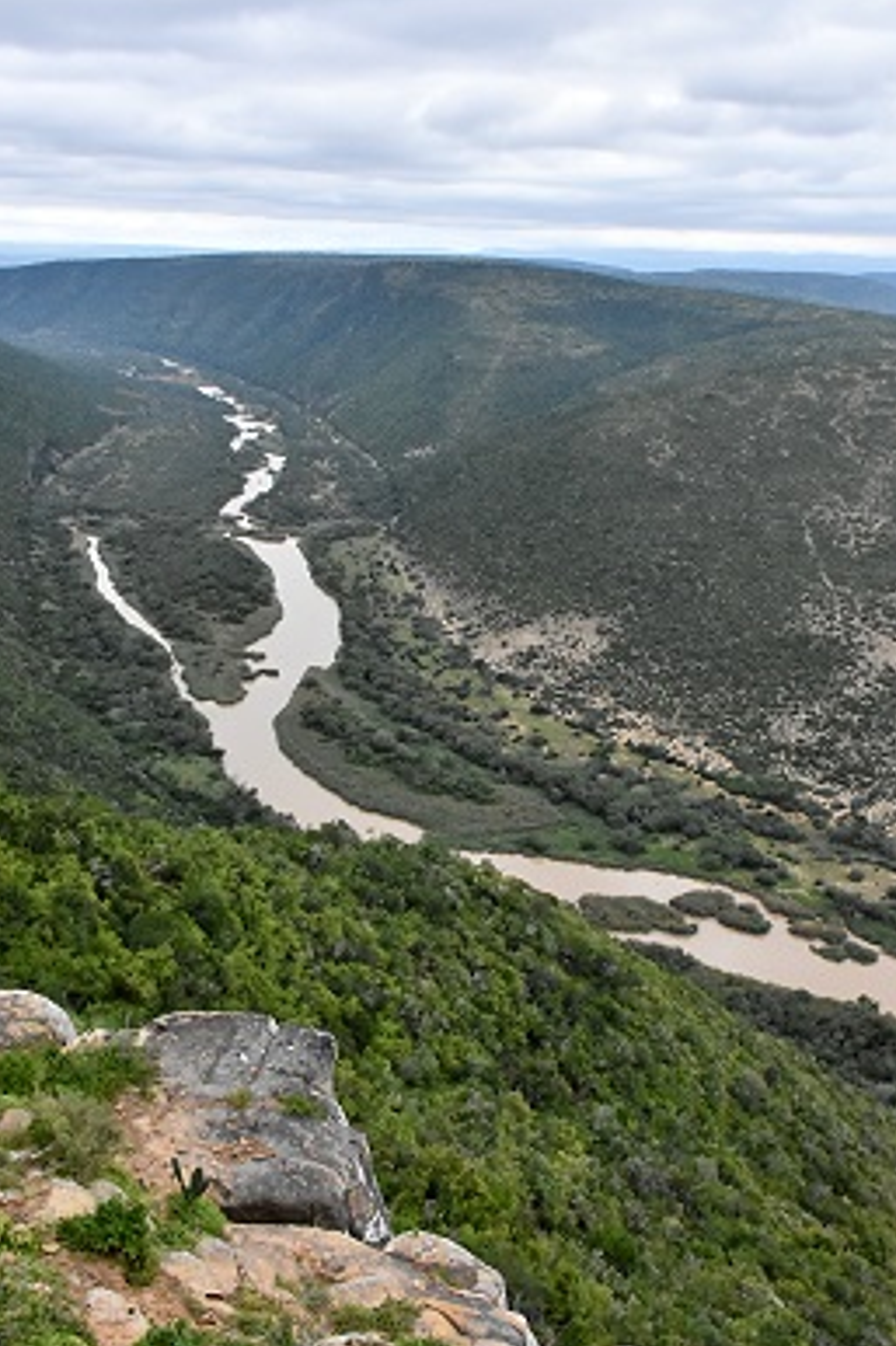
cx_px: 472
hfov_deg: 42.3
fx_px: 1158
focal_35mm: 31
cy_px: 668
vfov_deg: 60.3
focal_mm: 18
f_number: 13
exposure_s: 1/1250
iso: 2500
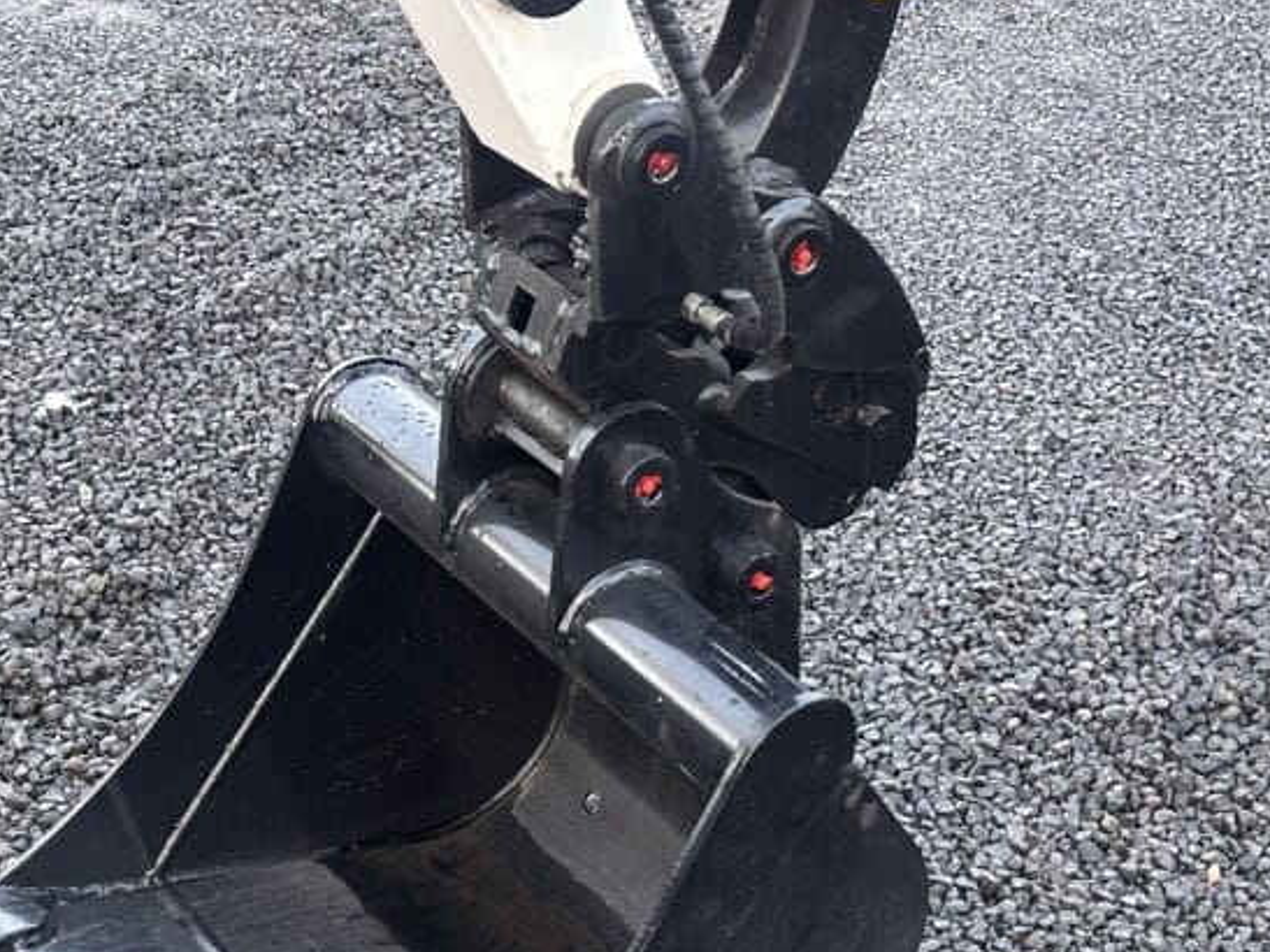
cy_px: 760
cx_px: 443
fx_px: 2898
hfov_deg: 24.6
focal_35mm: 79
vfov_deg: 18.5
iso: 200
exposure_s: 1/60
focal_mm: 6.86
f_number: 1.78
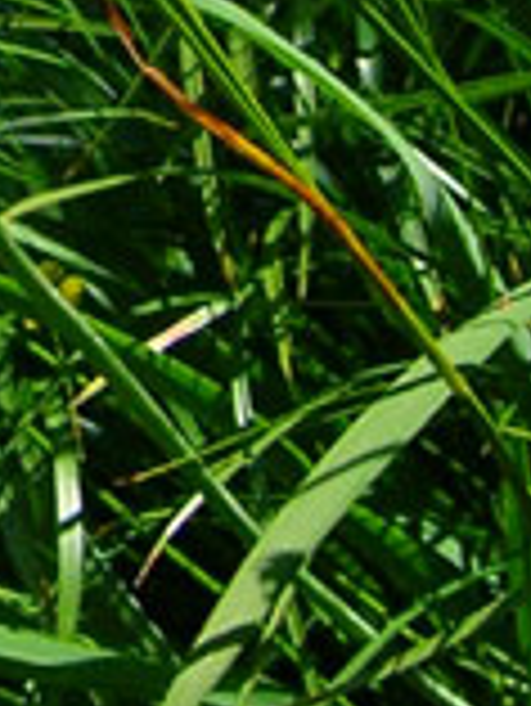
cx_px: -477
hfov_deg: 10.6
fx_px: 2655
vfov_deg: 13.7
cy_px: -526
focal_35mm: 130
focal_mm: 5.7
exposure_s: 1/316
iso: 50
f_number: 4.9
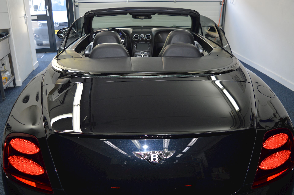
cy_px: 98
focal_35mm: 34
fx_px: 282
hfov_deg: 55.1
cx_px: 147
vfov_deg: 38.3
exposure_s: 1/80
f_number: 4
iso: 400
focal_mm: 23
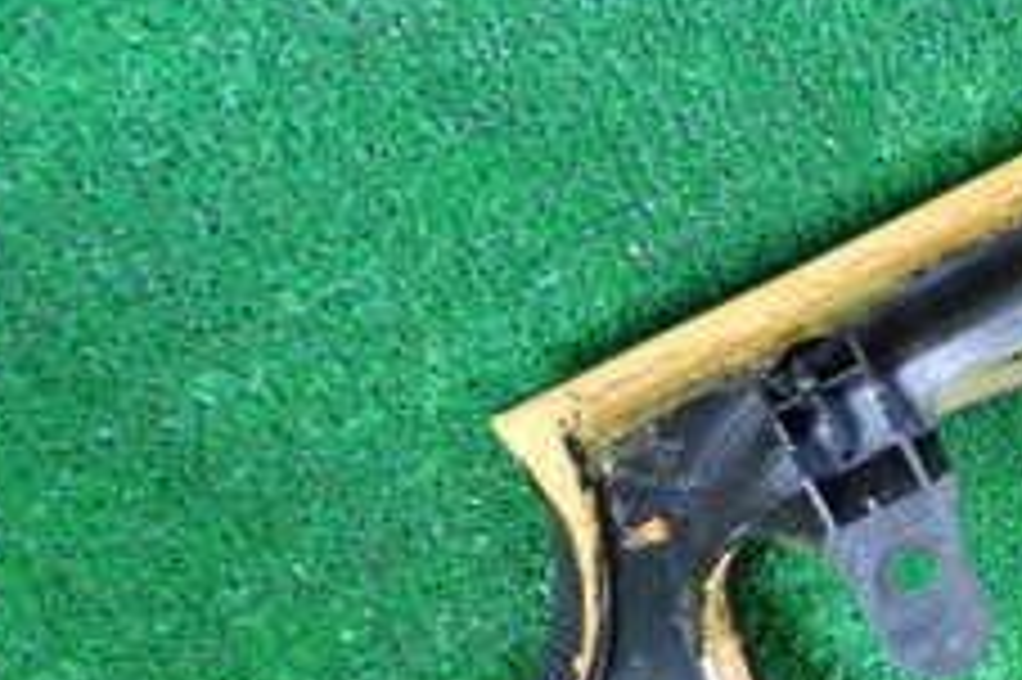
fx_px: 2808
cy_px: 527
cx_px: 1283
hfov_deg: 19.2
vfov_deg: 13.7
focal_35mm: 99
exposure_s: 1/125
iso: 500
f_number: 2.5
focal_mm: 6.37
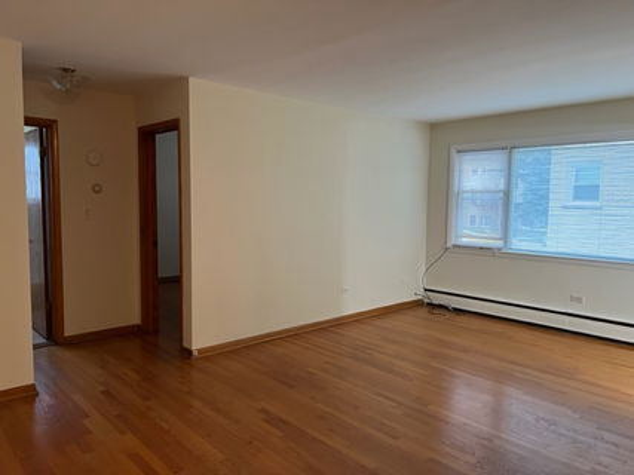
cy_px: 238
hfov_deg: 67.3
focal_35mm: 26
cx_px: 317
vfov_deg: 53.0
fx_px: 476
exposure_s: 1/60
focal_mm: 5.7
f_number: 1.5
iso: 320
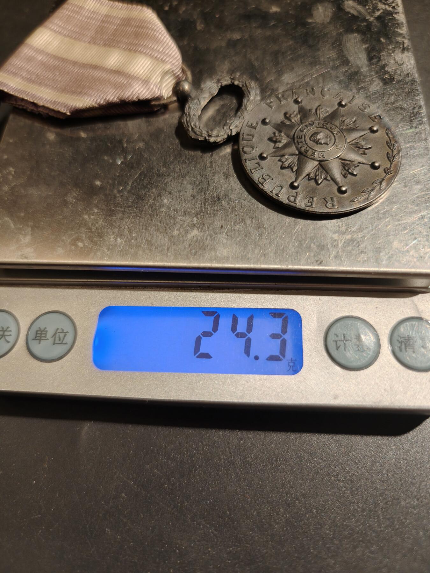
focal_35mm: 23
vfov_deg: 73.9
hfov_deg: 58.9
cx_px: 215
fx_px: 381
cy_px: 286
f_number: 1.6
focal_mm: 6.06
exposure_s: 1/161
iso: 250
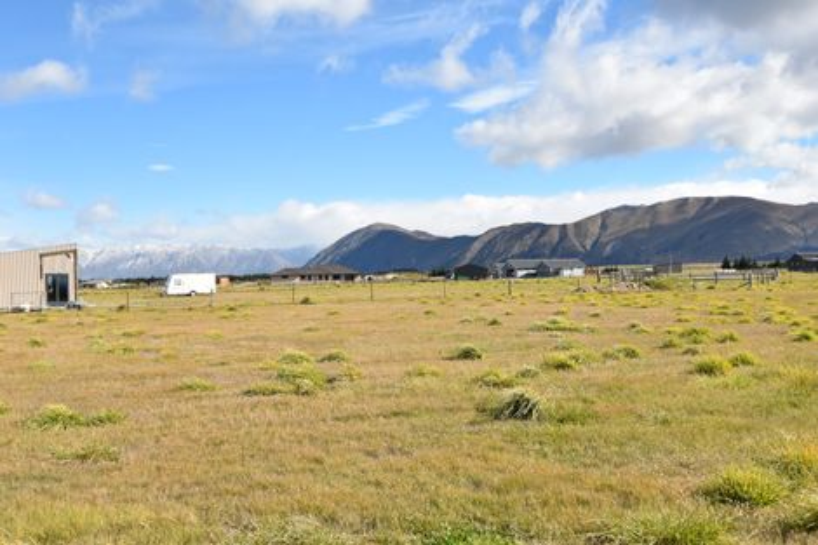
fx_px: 818
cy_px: 272
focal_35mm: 36
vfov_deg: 36.8
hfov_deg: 53.1
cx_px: 409
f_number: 10
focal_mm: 24
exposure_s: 1/400
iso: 200
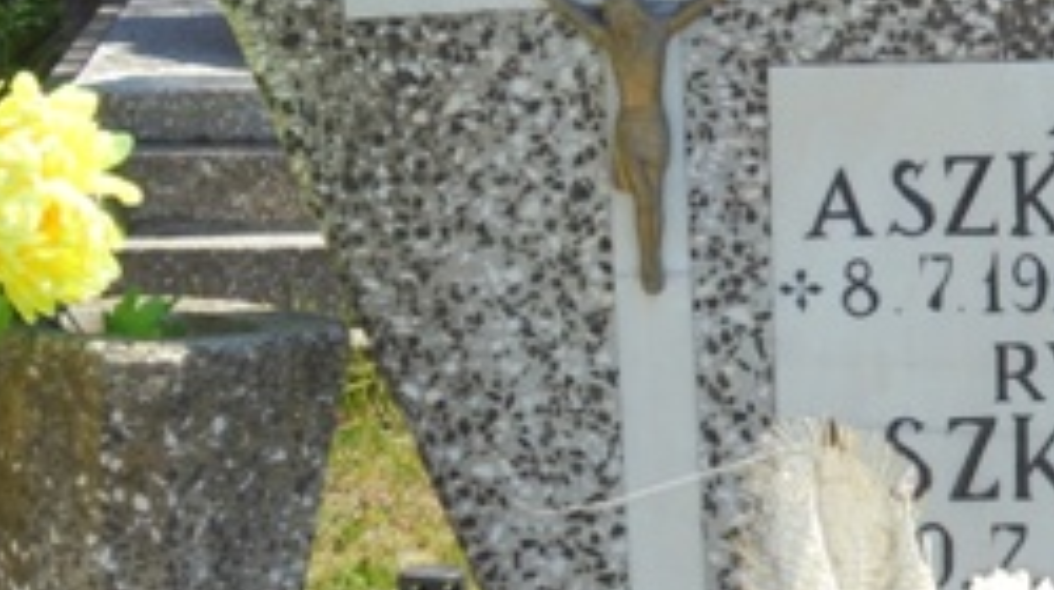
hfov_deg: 7.2
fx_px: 8348
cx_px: 995
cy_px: 59
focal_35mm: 299
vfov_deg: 4.0
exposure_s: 1/320
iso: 100
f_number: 5.1
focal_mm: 19.2
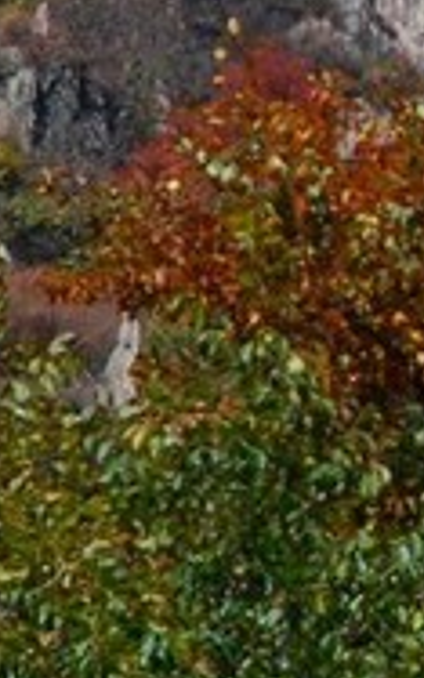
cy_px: -60
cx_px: 910
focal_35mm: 1329
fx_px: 24558
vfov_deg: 1.6
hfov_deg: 1.0
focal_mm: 135
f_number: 7.1
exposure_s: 1/800
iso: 400
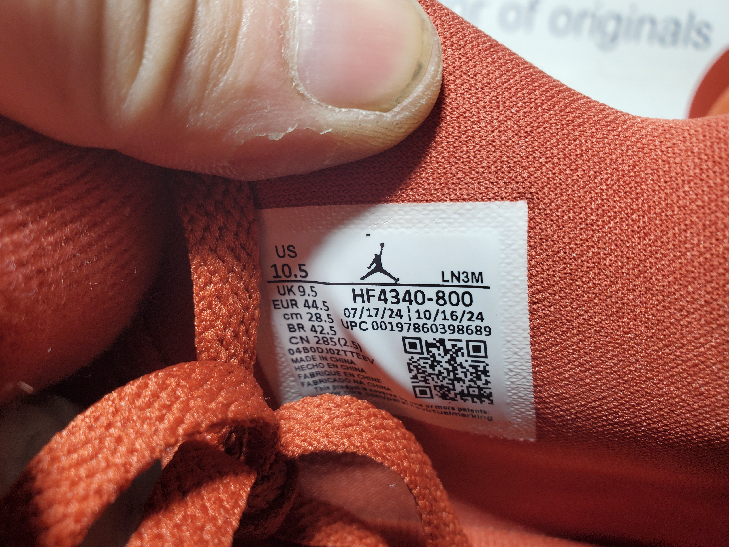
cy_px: 274
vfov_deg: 53.1
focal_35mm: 26
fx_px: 548
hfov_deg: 67.3
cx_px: 364
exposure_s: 1/100
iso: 64
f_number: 2.4
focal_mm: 4.3
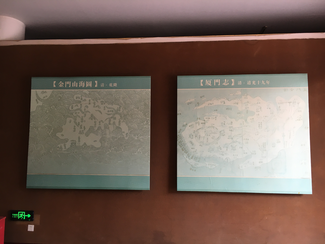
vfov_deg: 48.2
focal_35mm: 29
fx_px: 272
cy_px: 122
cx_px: 162
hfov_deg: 61.7
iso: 32
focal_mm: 4.15
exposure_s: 1/33
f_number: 2.2
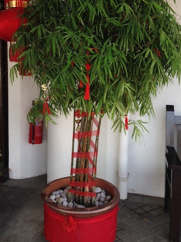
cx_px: 83
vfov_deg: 46.5
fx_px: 279
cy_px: 97
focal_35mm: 40
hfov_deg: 35.9
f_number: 2.4
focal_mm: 4.12
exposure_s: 1/181
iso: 50
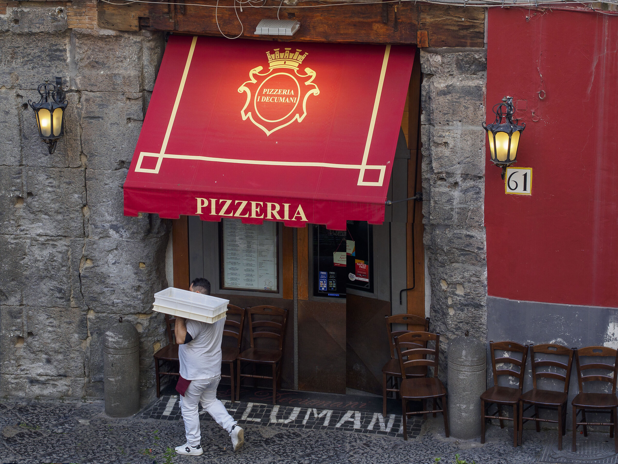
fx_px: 1607
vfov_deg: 16.4
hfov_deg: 21.8
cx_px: 309
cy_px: 232
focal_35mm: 90
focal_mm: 45
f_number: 4.5
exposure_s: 1/250
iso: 200
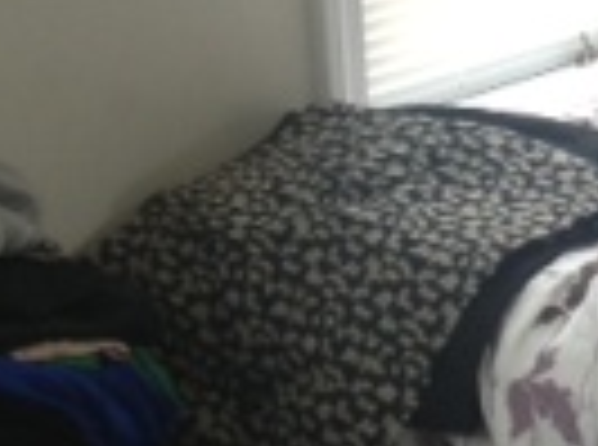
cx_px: 1214
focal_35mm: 169
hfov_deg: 10.7
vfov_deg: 8.6
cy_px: -95
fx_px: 2912
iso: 50
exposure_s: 1/20
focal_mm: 4.28
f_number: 2.4
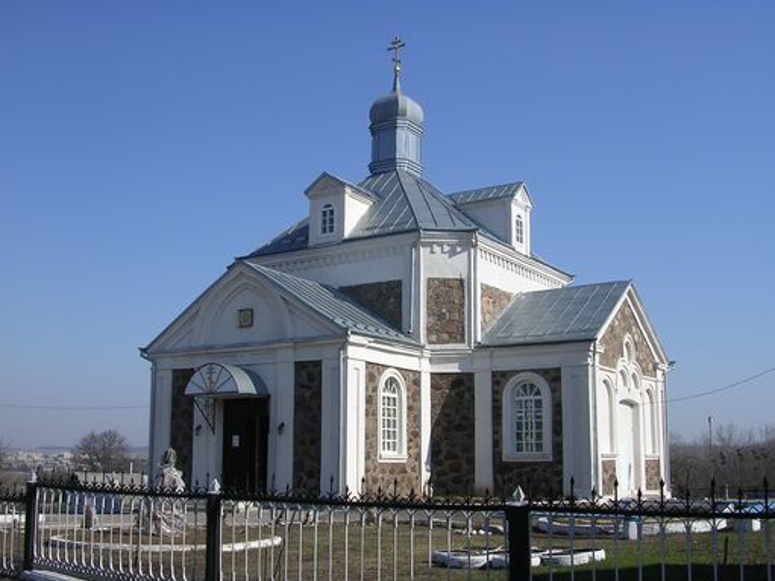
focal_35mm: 39
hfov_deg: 47.9
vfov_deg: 36.8
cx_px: 391
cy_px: 295
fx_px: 873
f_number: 5.6
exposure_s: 1/398
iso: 100
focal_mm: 5.8
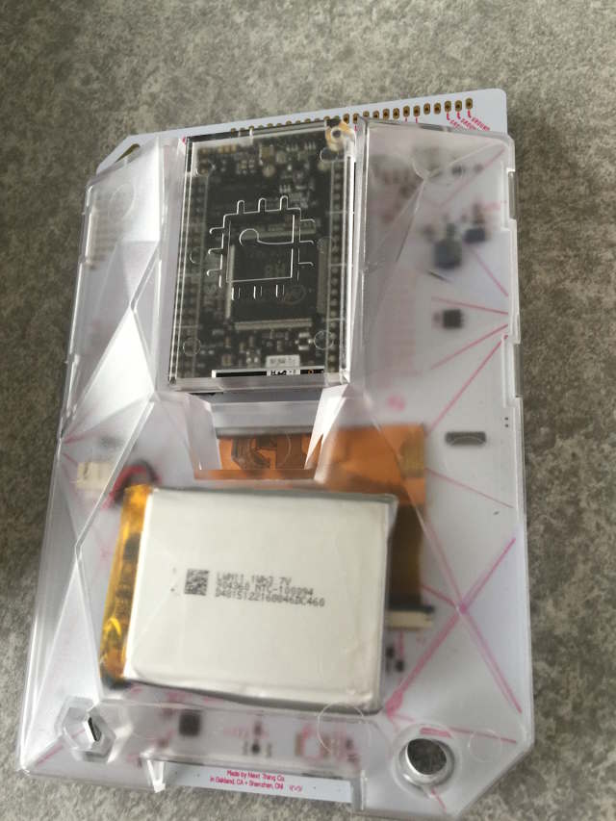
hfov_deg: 48.2
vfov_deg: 61.7
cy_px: 410
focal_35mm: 29
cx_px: 308
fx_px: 688
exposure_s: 1/30
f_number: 2.2
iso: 50
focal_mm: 4.15
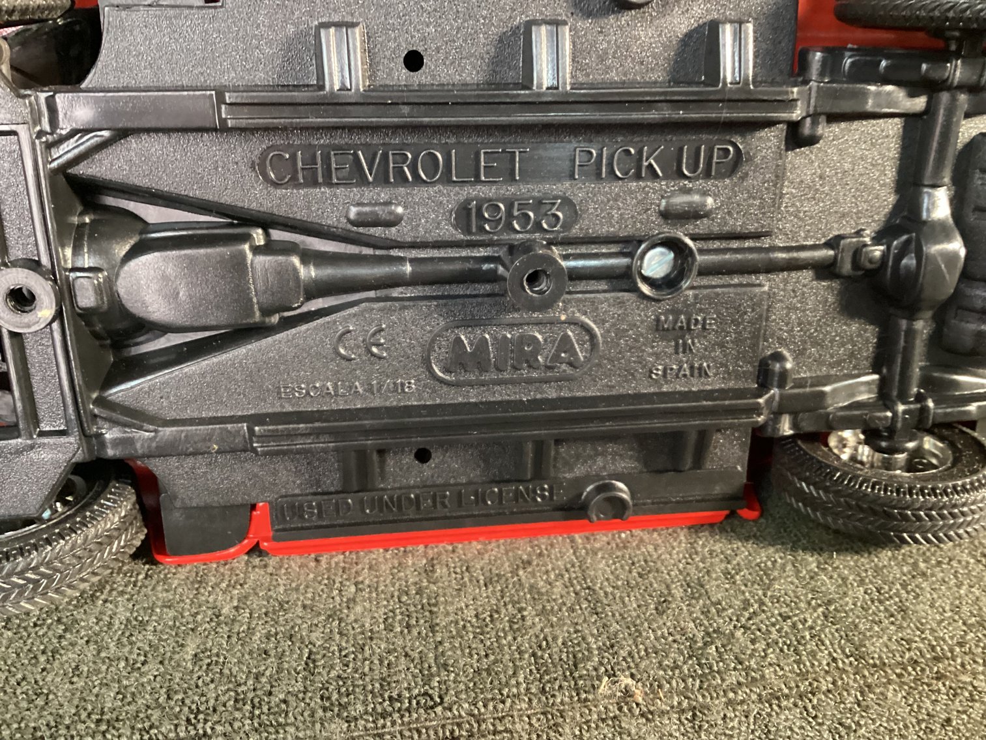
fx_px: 883
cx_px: 493
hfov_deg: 58.3
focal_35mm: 31
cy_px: 370
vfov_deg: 45.4
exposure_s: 1/30
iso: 640
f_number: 2.4
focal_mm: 3.3
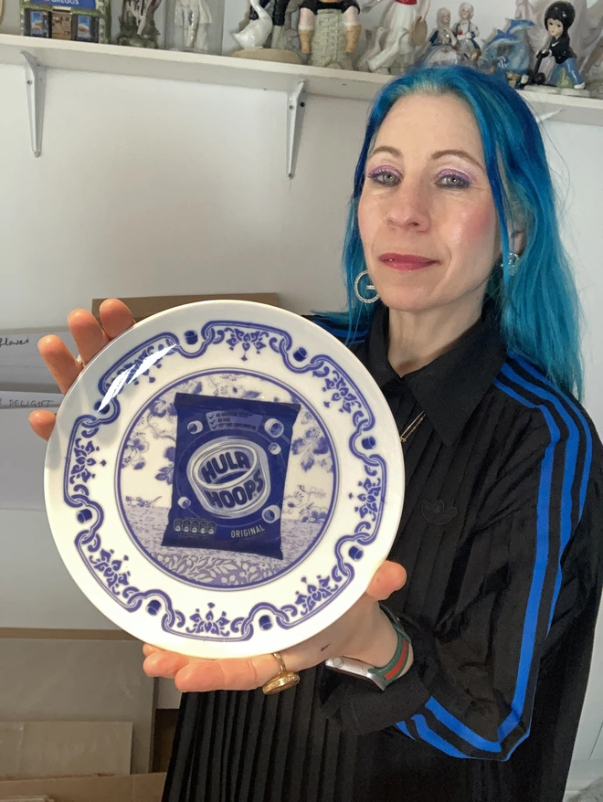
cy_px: 401
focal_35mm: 32
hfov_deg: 44.2
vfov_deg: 56.8
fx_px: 742
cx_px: 302
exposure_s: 1/50
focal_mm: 2.87
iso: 200
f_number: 2.2
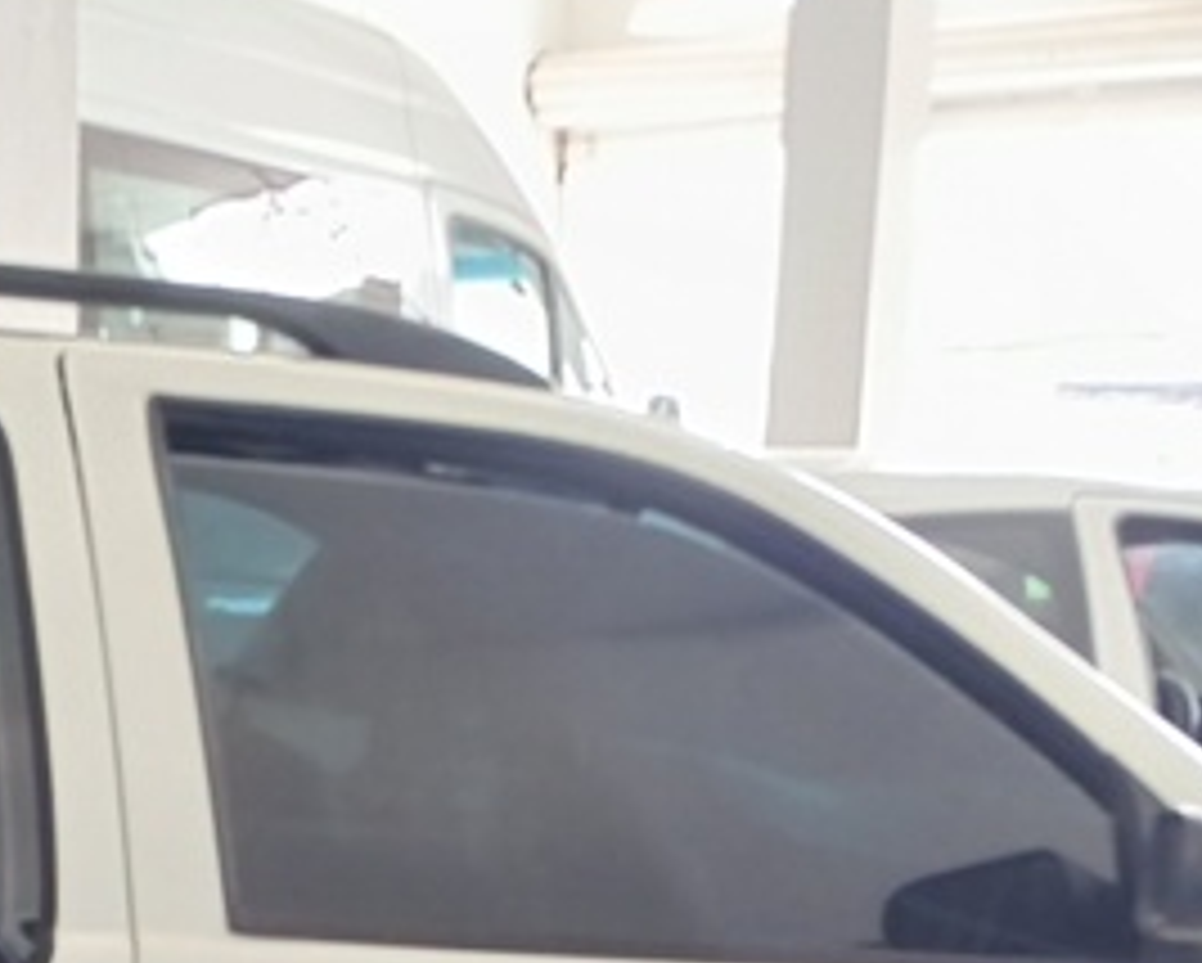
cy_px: 1138
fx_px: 2706
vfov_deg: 19.1
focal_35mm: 76
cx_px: 221
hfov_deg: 24.6
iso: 500
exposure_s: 1/20
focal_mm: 3.98
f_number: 1.8
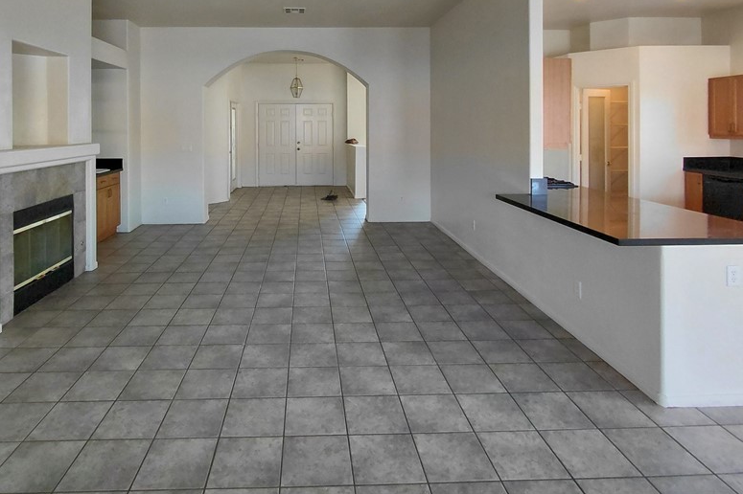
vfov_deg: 54.7
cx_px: 321
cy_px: 128
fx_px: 454
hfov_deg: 78.2
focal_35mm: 22
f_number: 2.2
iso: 125
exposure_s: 1/60
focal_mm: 1.64
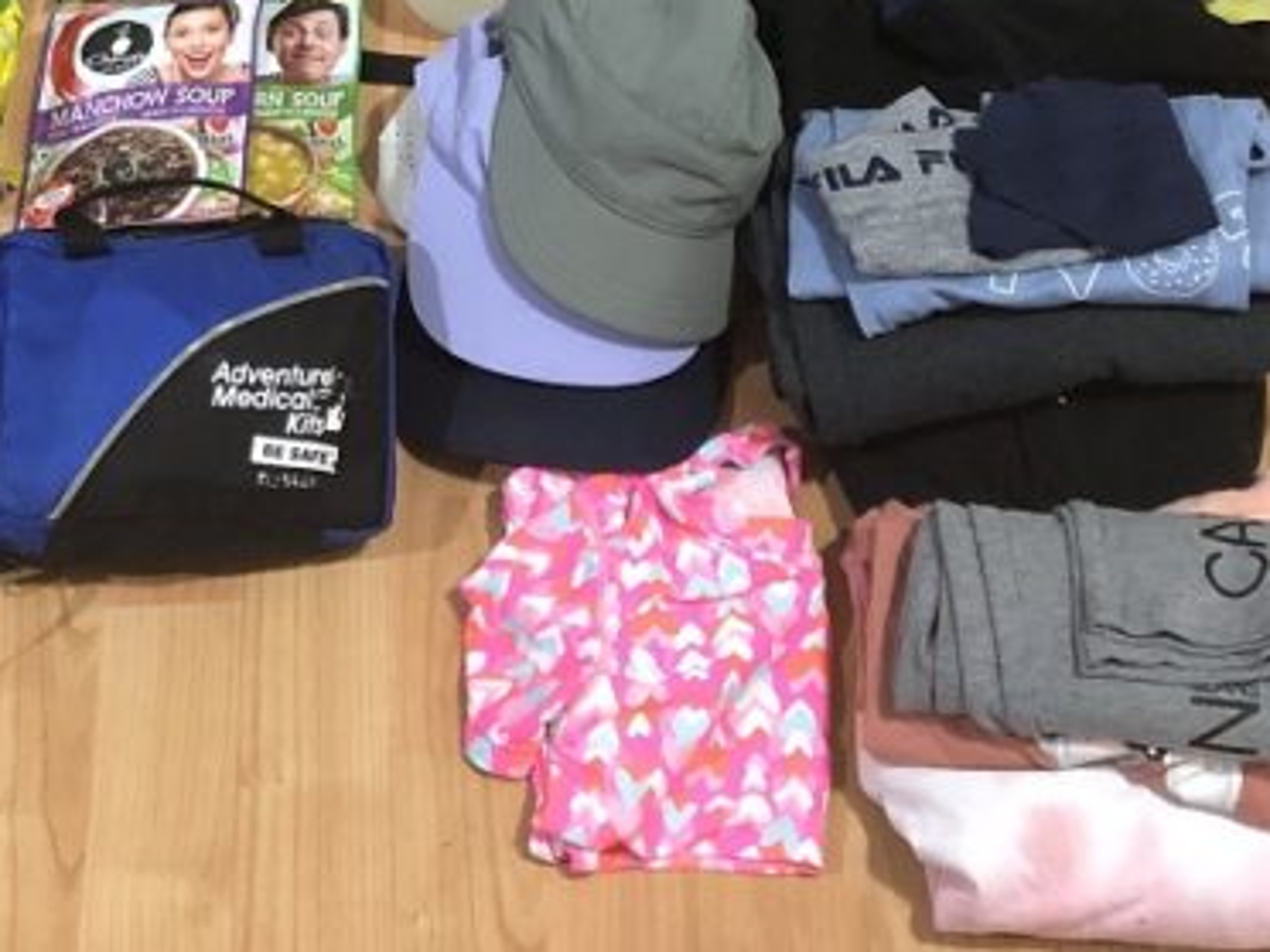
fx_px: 2825
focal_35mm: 77
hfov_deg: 25.3
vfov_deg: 17.7
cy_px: -355
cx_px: 621
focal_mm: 3.99
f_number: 1.8
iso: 100
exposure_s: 1/6
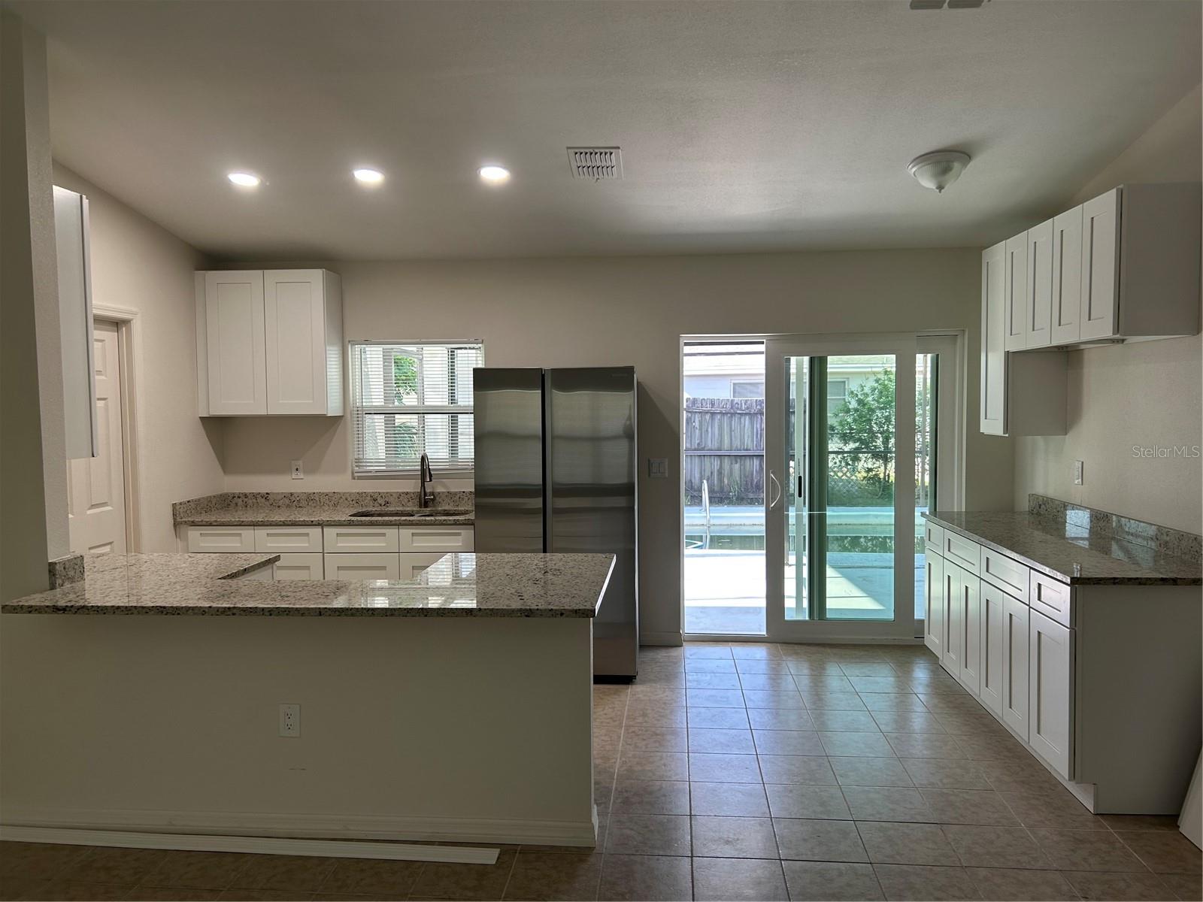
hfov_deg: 67.3
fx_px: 904
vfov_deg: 53.1
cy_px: 451
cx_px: 602
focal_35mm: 26
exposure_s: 1/120
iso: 80
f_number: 1.5
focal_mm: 5.7
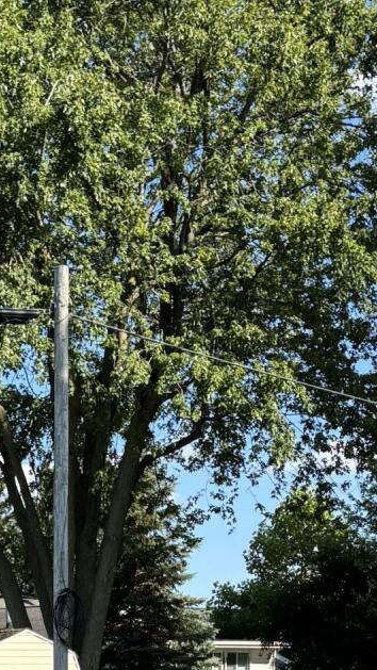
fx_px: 1599
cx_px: -50
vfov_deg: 21.0
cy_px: 928
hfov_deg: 13.2
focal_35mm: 90
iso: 50
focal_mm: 5.96
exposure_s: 1/1477
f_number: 1.6
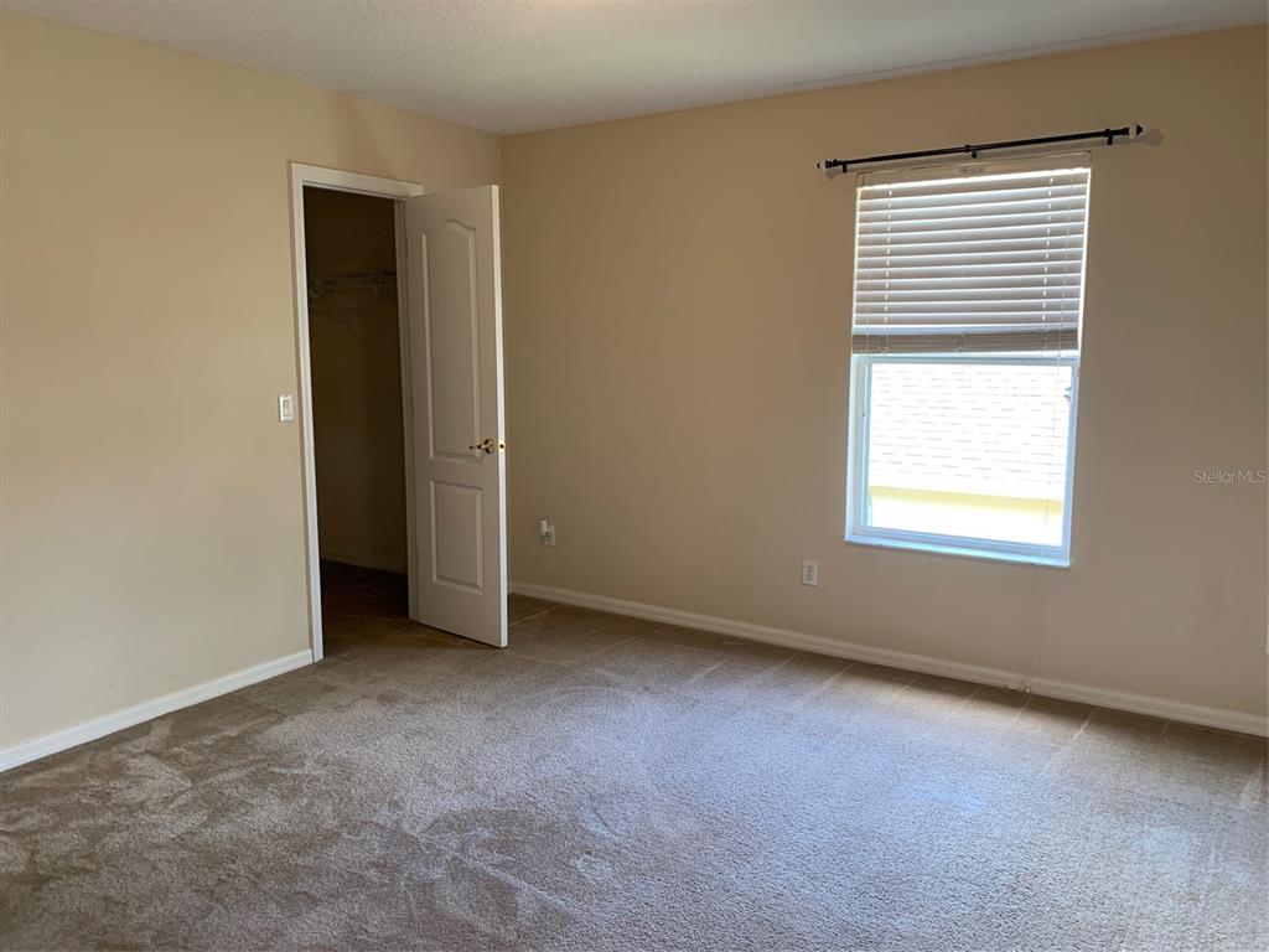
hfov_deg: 67.3
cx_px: 634
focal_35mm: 26
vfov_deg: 53.1
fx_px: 953
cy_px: 476
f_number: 1.8
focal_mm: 4.25
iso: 80
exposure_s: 1/60
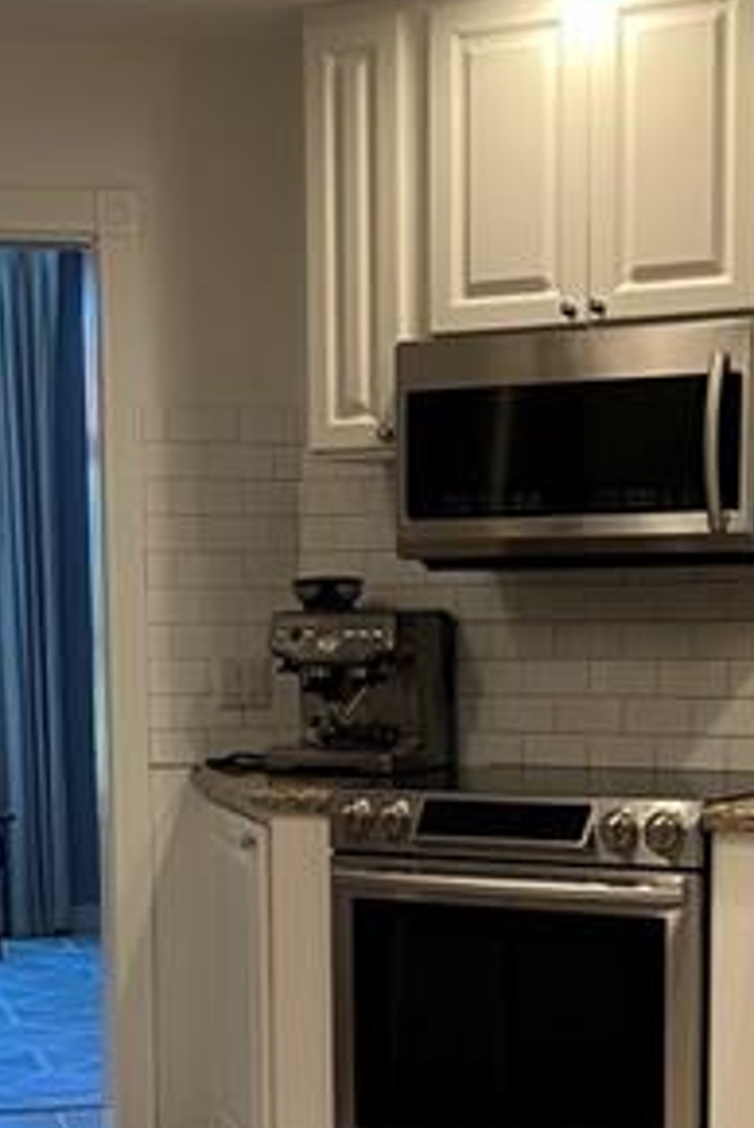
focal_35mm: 77
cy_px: 937
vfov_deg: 25.7
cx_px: 334
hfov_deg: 17.8
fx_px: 2413
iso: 100
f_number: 1.8
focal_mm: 3.99
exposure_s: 1/60
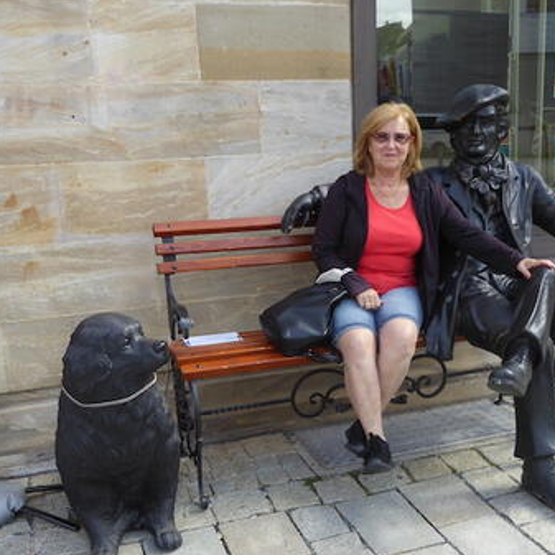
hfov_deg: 40.0
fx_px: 762
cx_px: 310
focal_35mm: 42
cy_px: 362
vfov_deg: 39.6
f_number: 3.3
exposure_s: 1/200
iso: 100
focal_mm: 4.3
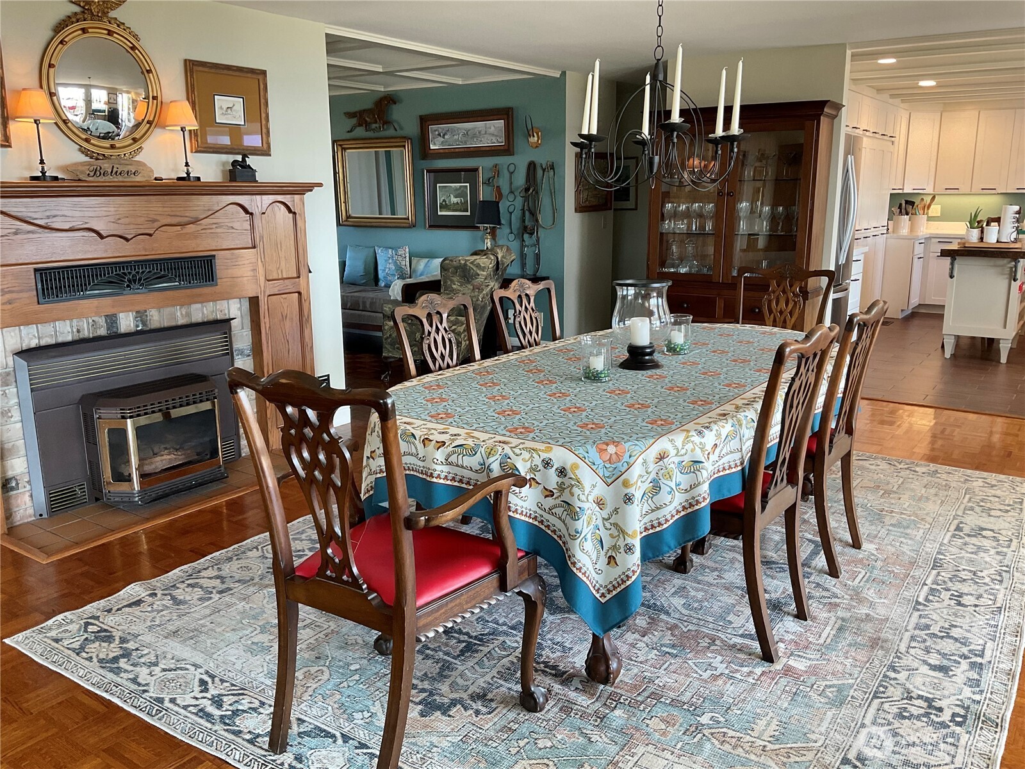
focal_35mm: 29
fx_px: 859
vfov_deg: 48.2
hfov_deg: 61.7
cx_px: 512
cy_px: 384
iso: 64
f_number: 1.8
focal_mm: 3
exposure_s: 1/60
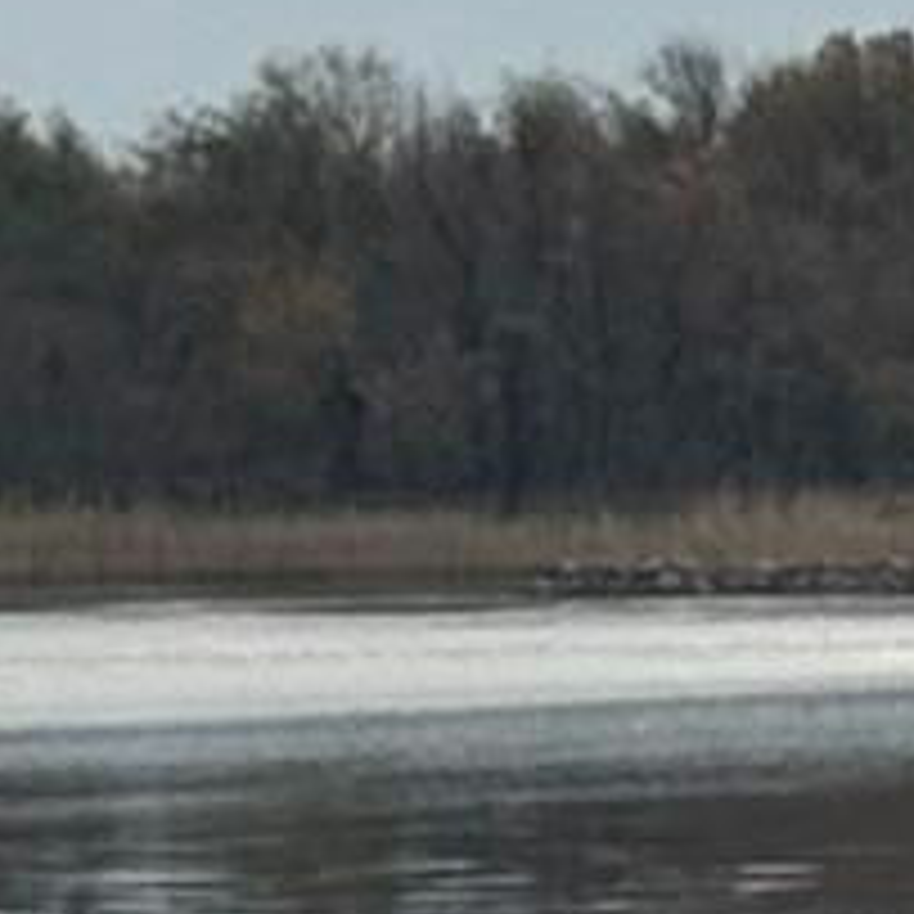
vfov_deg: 4.1
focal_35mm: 429
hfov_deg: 3.8
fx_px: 12815
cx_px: 3922
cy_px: 873
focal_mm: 6.76
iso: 64
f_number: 1.78
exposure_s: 1/1724
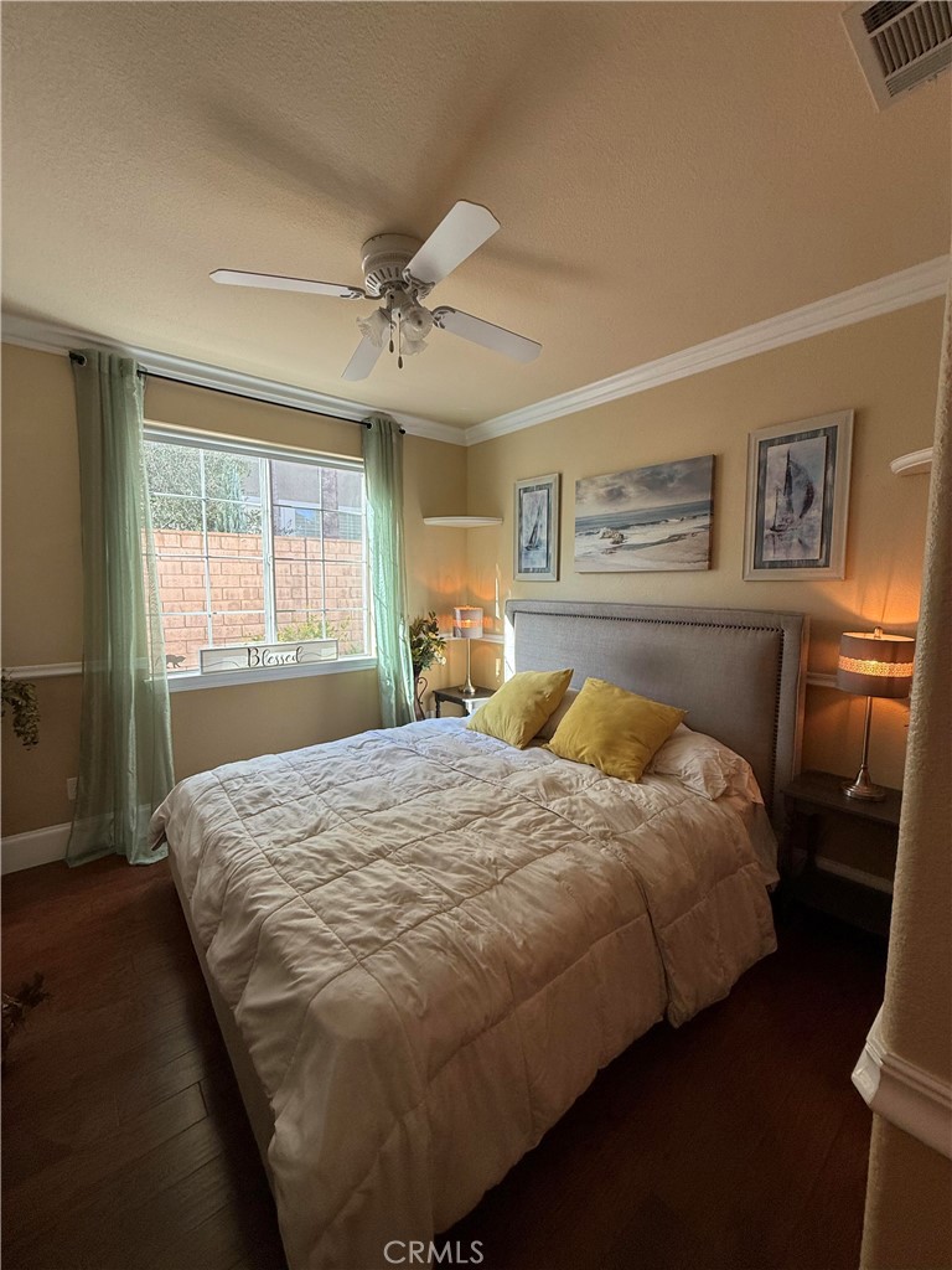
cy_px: 635
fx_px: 513
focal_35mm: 14
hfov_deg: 85.7
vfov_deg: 102.1
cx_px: 476
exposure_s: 1/99
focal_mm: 2.22
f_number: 2.2
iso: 80
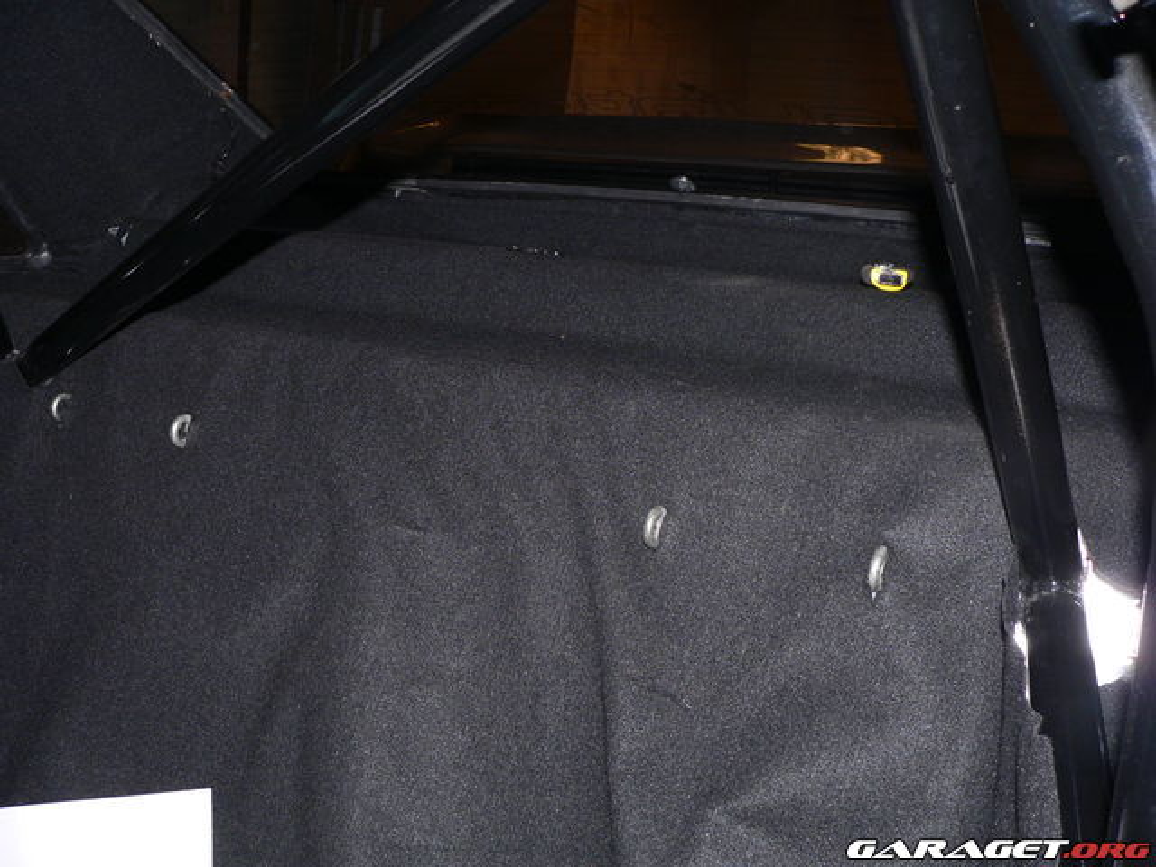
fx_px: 1202
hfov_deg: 51.4
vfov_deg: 39.7
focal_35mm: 36
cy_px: 434
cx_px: 578
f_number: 2.8
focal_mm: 6
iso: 100
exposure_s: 1/60
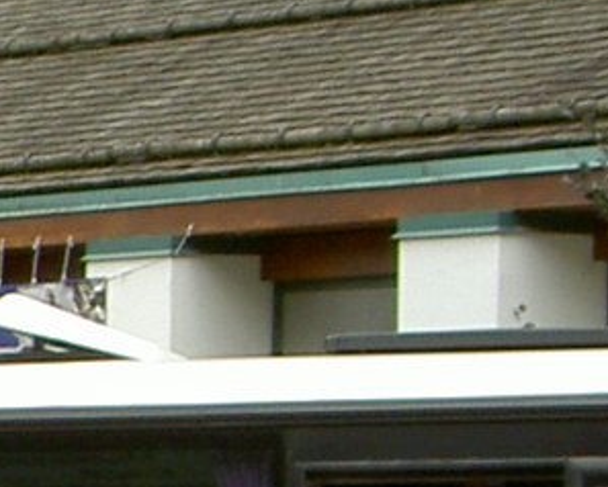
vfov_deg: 5.3
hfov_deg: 6.2
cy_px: 706
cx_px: -1116
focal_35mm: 291
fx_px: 5240
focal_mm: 8
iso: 50
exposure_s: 1/160
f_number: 4.7
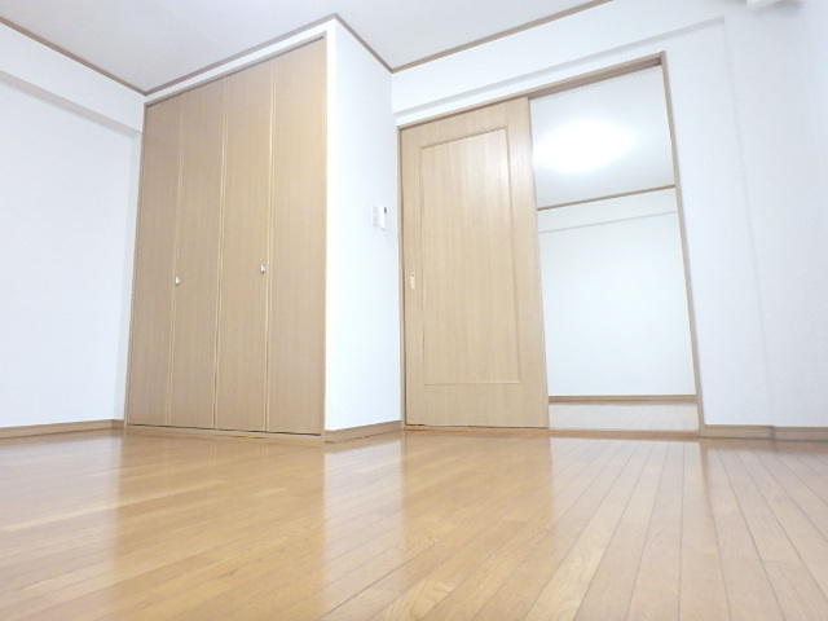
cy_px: 310
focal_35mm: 21
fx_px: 502
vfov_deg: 63.4
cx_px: 414
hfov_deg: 79.0
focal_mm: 3.7
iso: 800
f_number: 3.5
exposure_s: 1/25
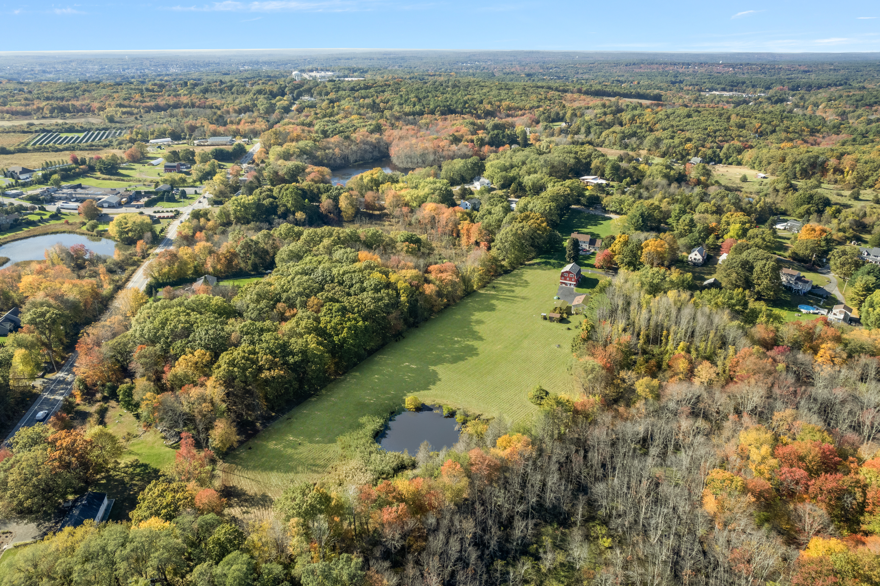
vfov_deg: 57.2
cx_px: 440
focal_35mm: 22
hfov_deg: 78.6
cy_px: 293
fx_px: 538
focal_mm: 8.38
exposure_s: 1/1500
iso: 100
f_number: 2.8
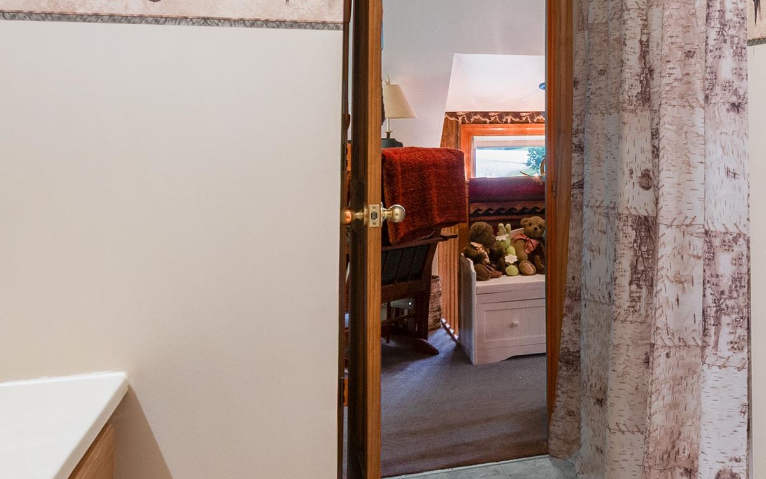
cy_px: 191
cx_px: 652
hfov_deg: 46.7
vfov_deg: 32.7
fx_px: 814
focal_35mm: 39
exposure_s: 1/5
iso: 100
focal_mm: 10
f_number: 8
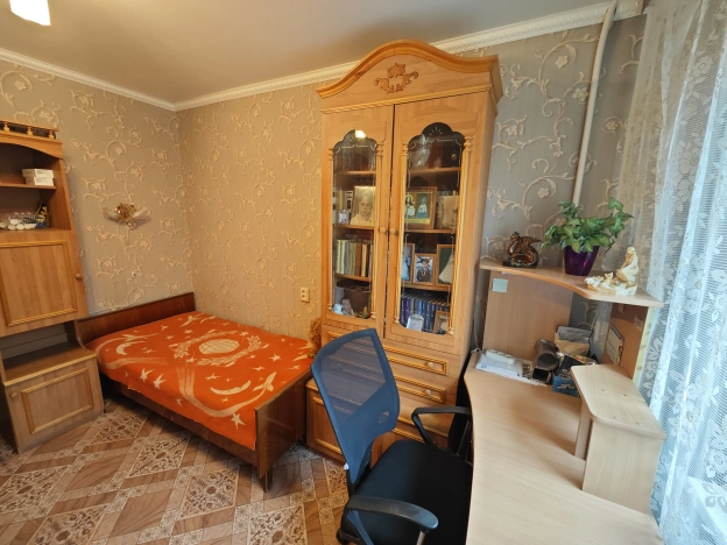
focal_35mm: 14
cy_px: 272
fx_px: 294
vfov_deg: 85.7
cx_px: 364
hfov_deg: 102.1
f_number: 2.2
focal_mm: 2.16
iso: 500
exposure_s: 1/25
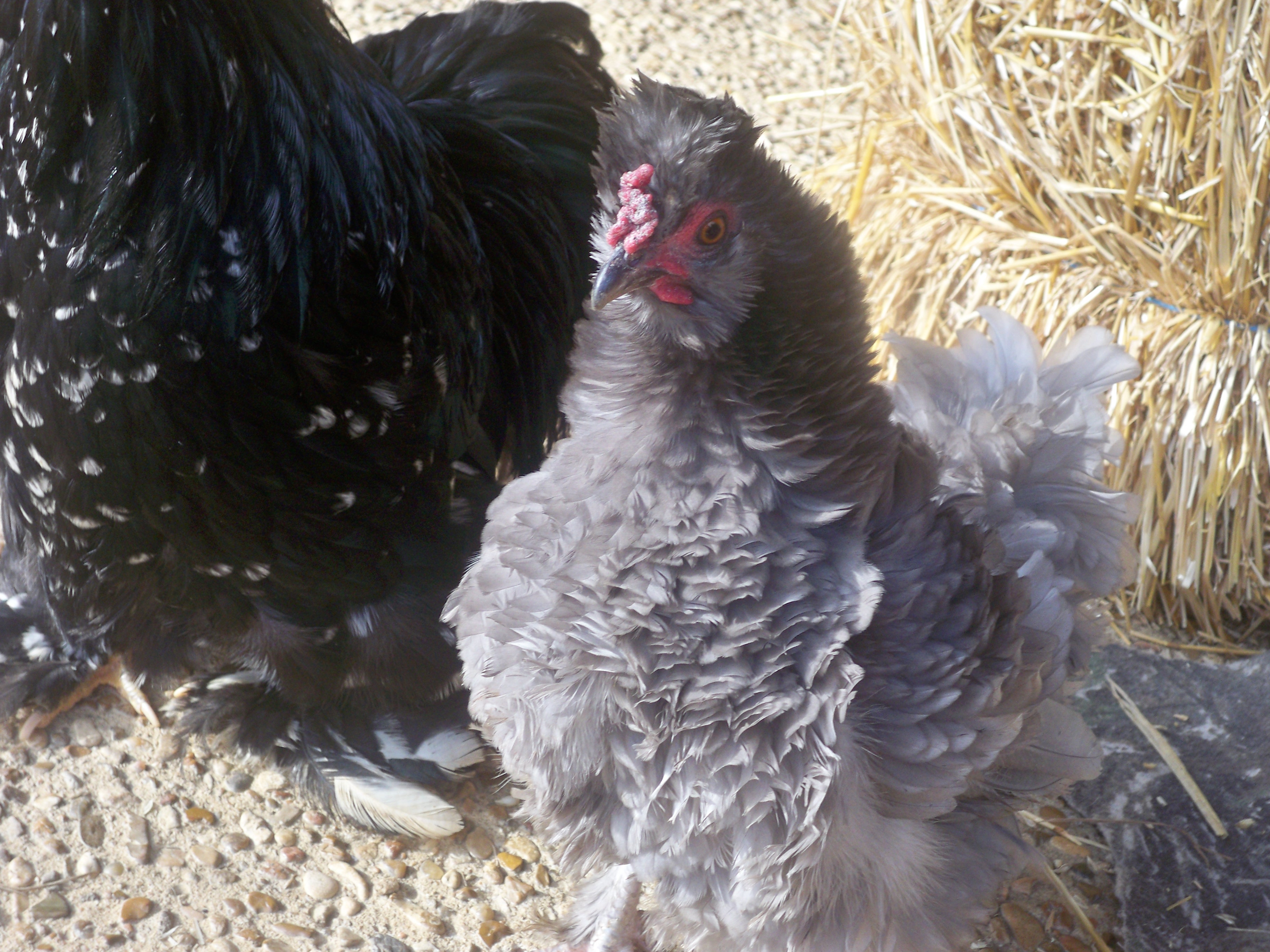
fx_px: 2495
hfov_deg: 28.6
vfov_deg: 21.6
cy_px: 476
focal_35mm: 68
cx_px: 635
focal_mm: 12.1
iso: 100
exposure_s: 1/80
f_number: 4.5
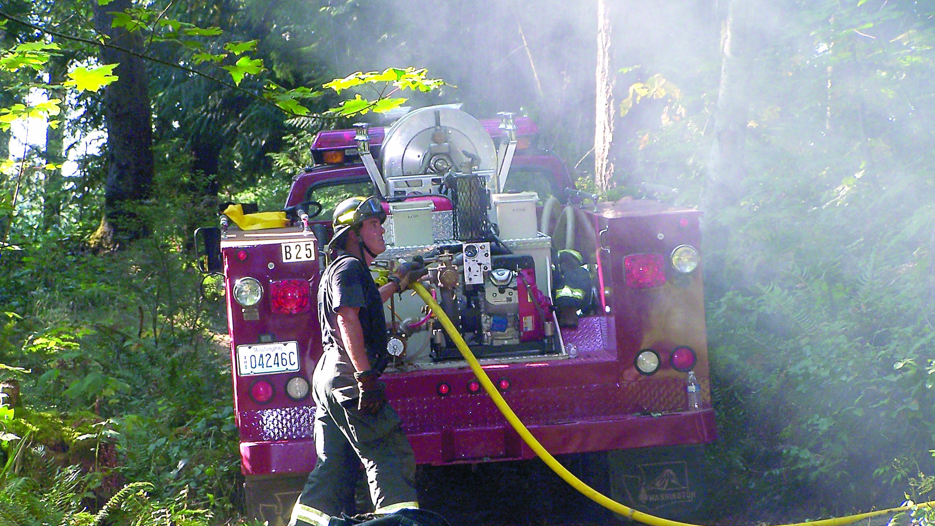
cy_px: 244
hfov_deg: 14.1
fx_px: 3769
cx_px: 466
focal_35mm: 152
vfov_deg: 8.0
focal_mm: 23.1
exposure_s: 1/100
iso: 140
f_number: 3.2
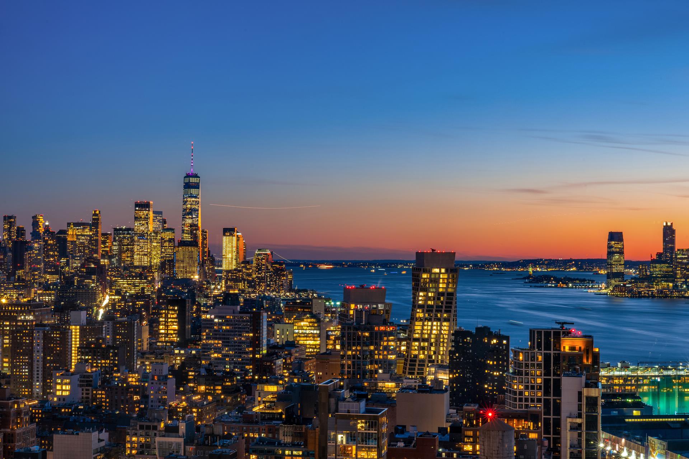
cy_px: 230
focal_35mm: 64
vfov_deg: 21.2
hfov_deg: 31.4
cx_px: 344
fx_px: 1225
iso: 100
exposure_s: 30
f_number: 20
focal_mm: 64
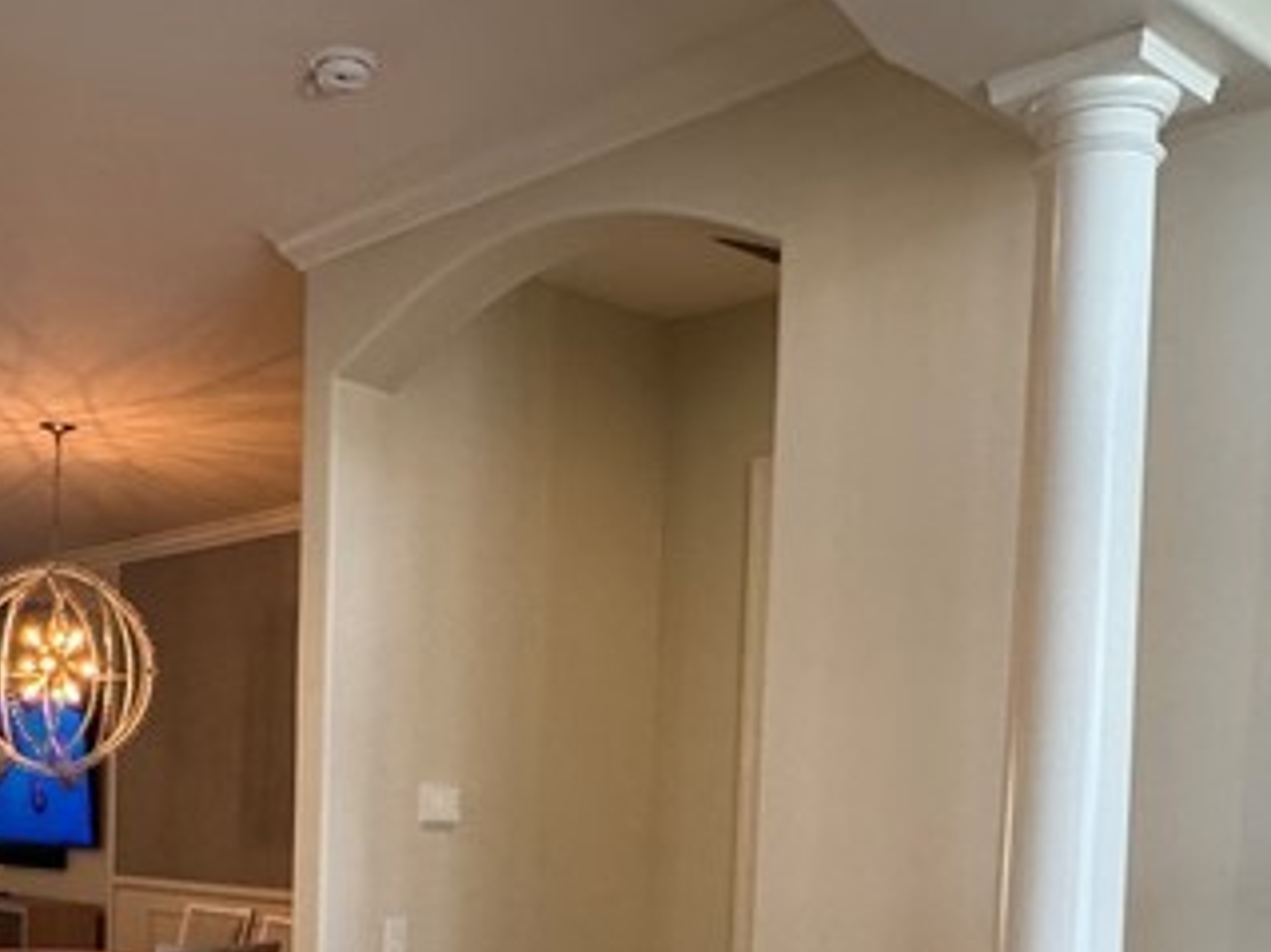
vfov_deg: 30.3
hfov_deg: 41.1
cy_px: 908
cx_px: 355
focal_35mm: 45
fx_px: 1652
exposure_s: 1/120
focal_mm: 2.22
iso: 250
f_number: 2.2
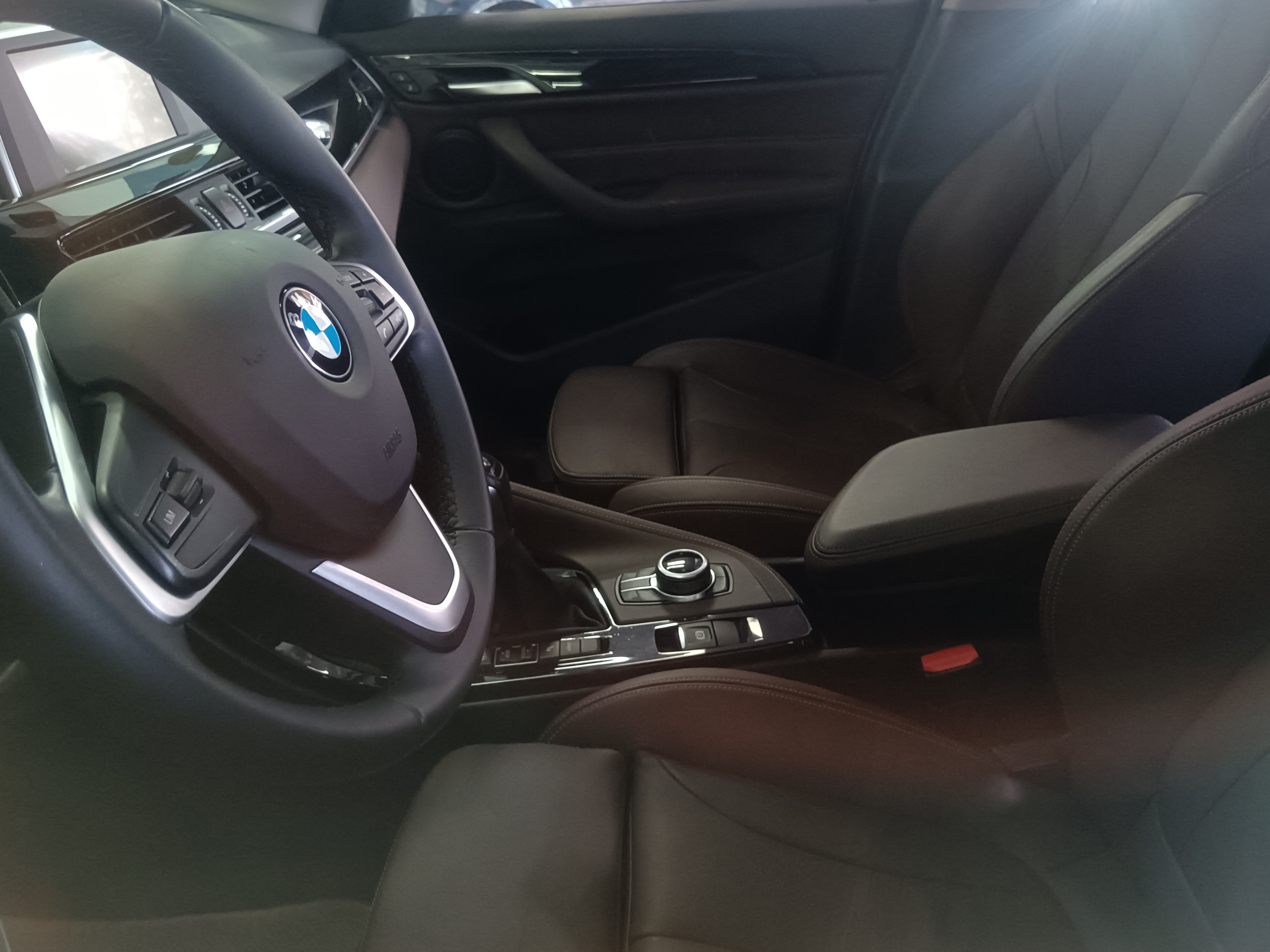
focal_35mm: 27
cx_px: 635
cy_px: 476
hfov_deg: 65.3
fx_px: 991
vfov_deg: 51.4
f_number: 1.9
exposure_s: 1/20
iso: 3823
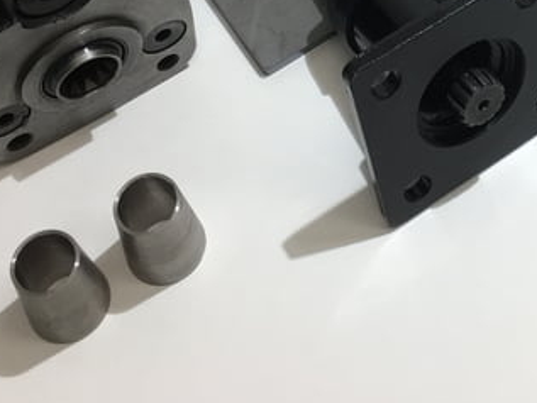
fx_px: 1350
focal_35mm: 87
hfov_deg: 22.0
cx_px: 481
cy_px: -179
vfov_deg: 15.8
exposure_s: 1/120
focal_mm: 4.15
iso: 32
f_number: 2.2
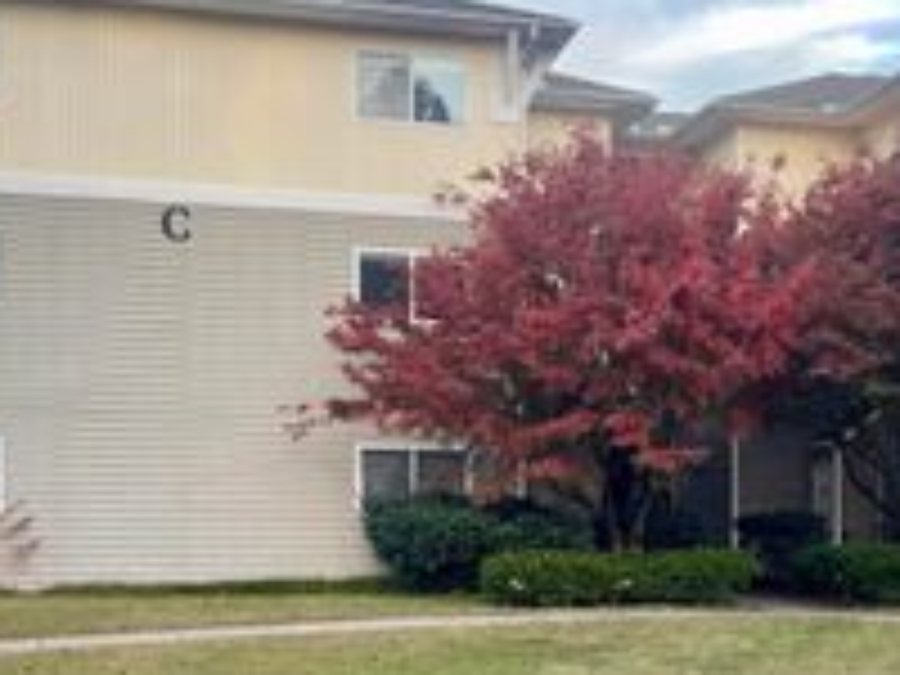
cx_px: 639
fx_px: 1690
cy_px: 605
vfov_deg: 22.1
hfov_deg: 29.5
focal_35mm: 65
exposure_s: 1/234
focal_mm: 4.2
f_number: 1.6
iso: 32
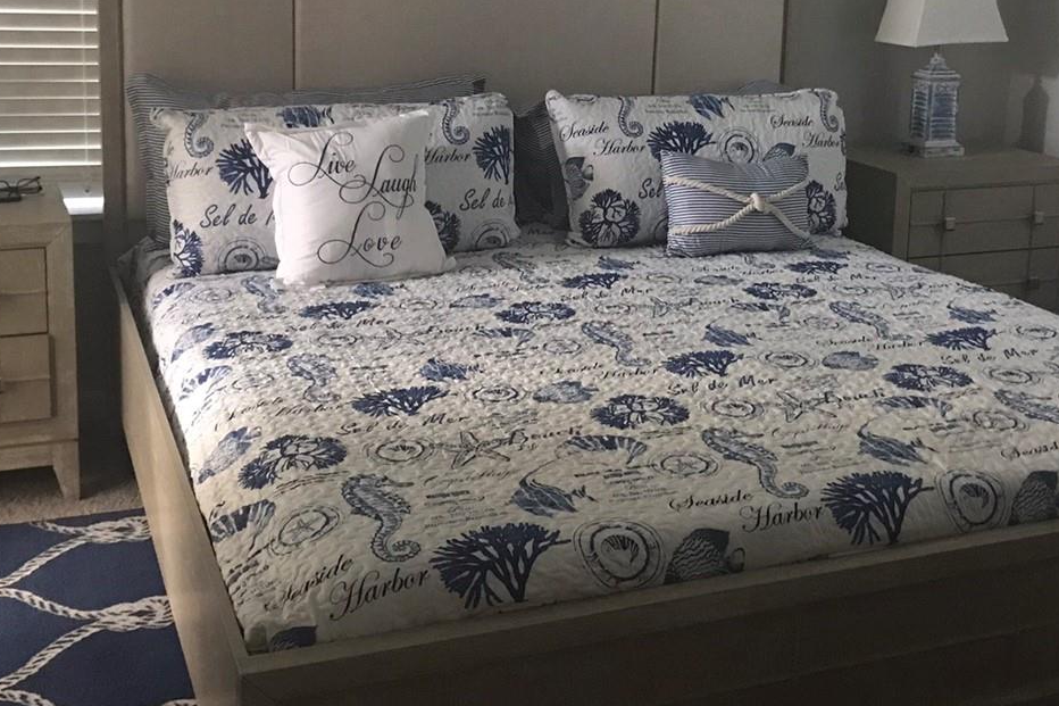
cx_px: 601
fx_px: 1470
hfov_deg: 39.5
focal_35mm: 50
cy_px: 169
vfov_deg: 26.6
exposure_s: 1/15
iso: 100
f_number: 1.8
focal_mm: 3.99
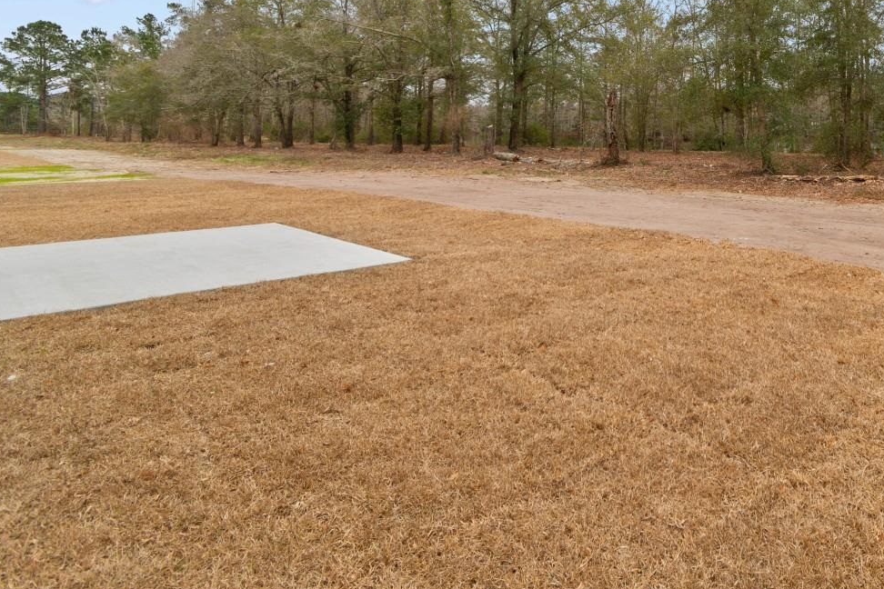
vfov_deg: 48.4
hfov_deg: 66.0
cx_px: 687
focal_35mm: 25
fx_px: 614
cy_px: 118
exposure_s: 1/60
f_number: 4.5
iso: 100
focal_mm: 10
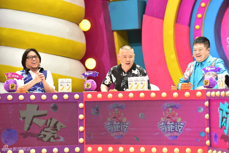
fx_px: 859
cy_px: 76
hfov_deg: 15.2
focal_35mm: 135
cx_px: 114
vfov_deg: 10.2
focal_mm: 135
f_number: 4
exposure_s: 1/250
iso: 1600
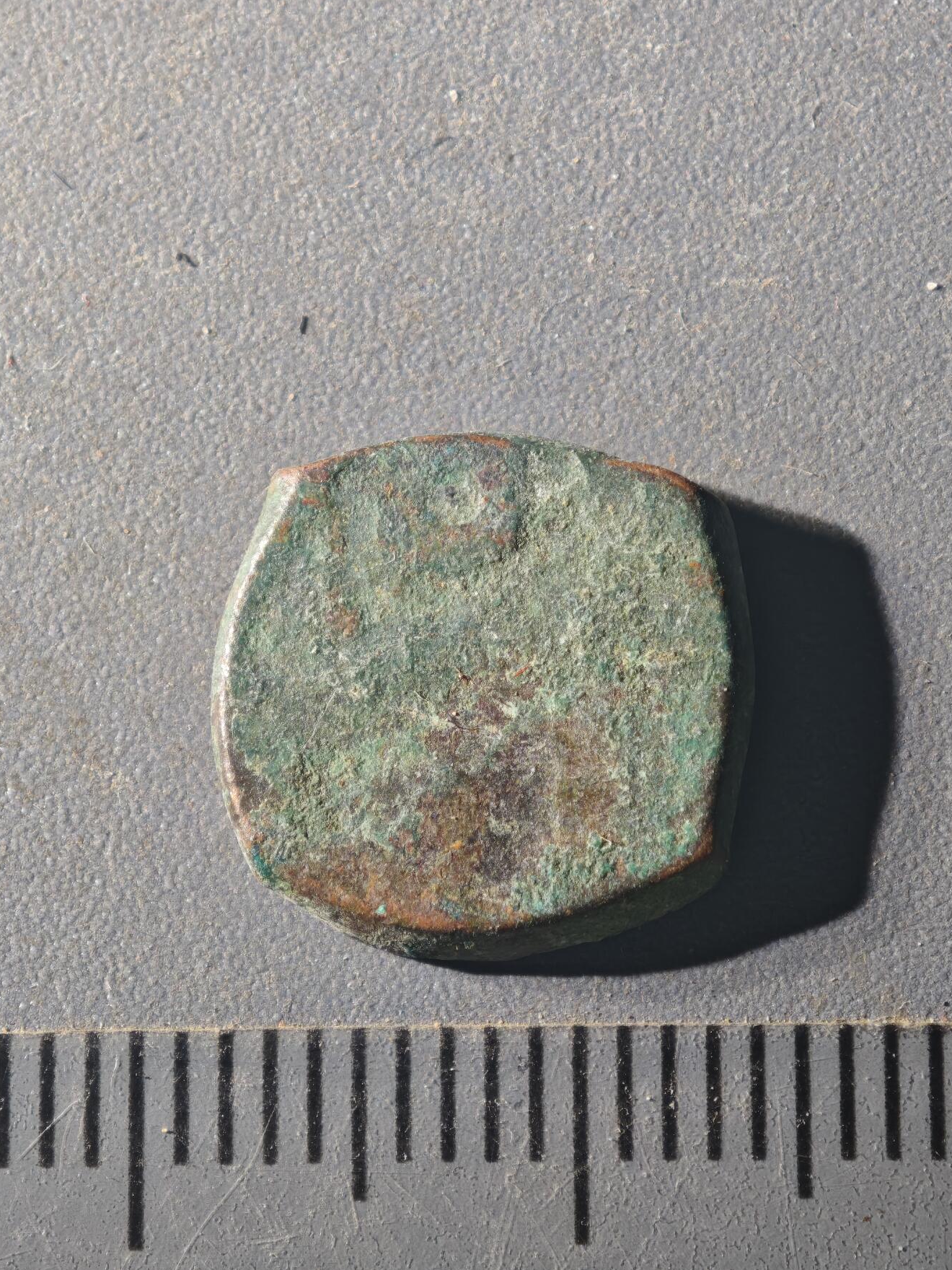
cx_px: 484
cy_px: 624
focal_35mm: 134
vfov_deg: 14.7
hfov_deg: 11.1
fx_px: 4914
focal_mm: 9
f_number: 2
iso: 250
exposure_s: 1/100
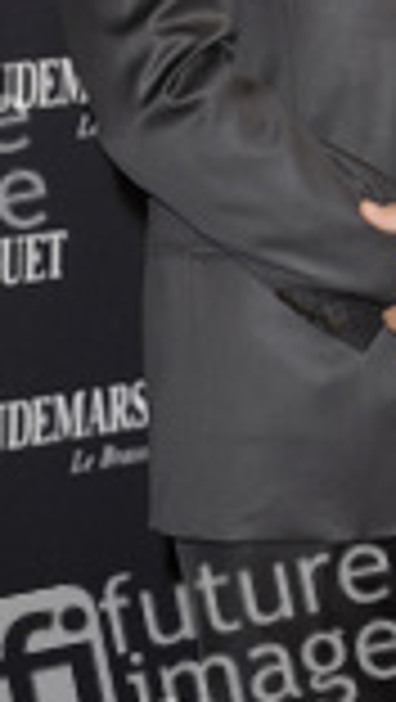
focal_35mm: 269
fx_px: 5011
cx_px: 306
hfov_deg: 4.5
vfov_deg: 8.0
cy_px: -22
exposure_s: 1/160
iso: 400
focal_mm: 100
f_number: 6.3
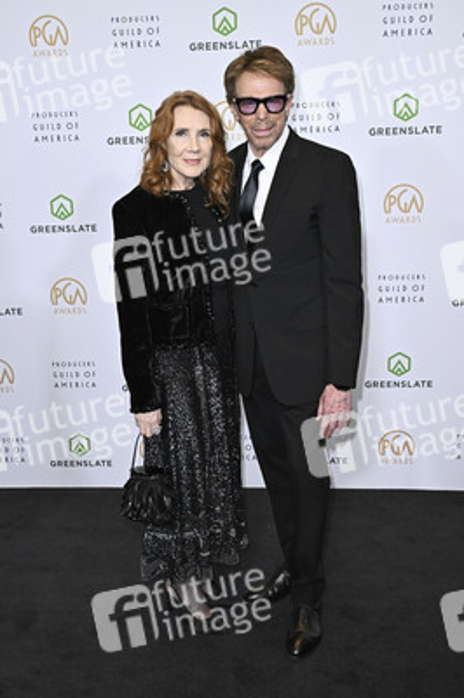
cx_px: 232
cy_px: 349
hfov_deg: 37.8
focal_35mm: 35
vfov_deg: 54.5
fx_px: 678
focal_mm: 35
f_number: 5.6
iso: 2000
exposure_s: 1/320
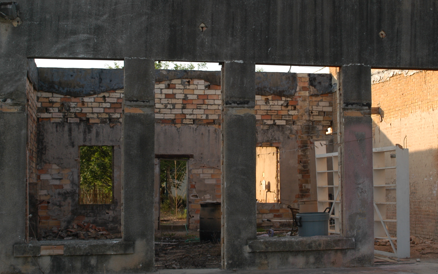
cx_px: 271
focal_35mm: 63
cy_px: 102
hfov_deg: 32.3
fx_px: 752
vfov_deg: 20.6
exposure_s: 1/200
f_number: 7.1
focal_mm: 28
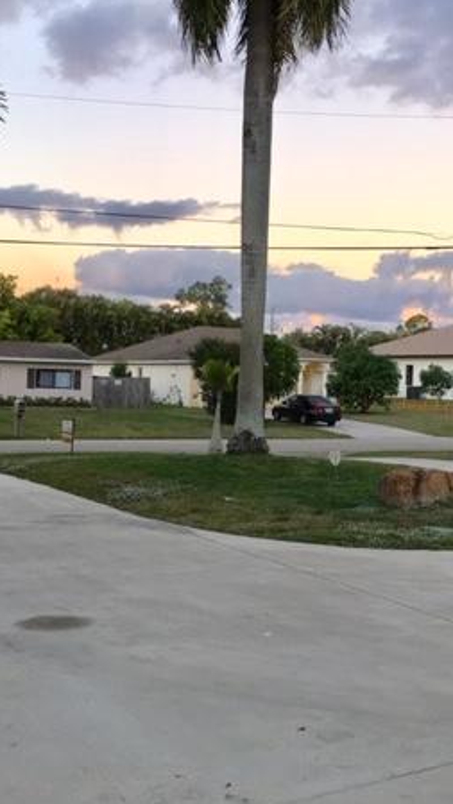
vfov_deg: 45.5
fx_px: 960
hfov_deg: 26.5
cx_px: 283
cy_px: 394
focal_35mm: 45
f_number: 2.2
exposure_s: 1/120
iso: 64
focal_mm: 4.15
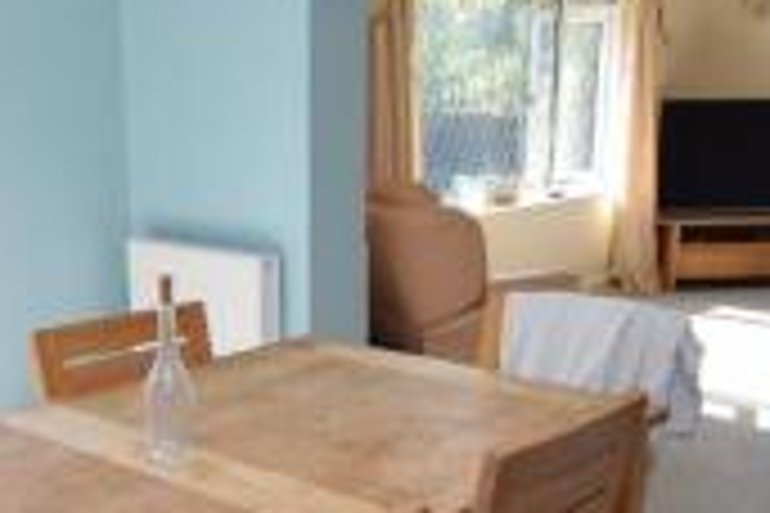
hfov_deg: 39.4
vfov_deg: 26.6
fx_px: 1069
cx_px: 306
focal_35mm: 50
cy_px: 398
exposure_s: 1/200
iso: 400
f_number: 7.1
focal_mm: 12
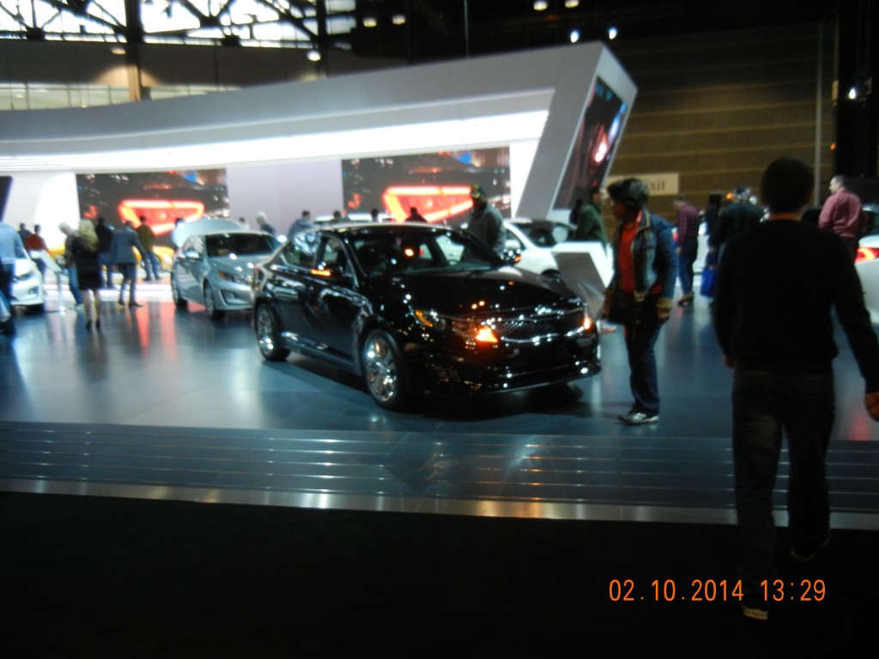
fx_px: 762
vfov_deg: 46.8
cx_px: 440
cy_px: 330
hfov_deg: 60.0
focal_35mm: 30
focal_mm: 5.4
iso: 360
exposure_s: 1/69.6
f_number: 3.5
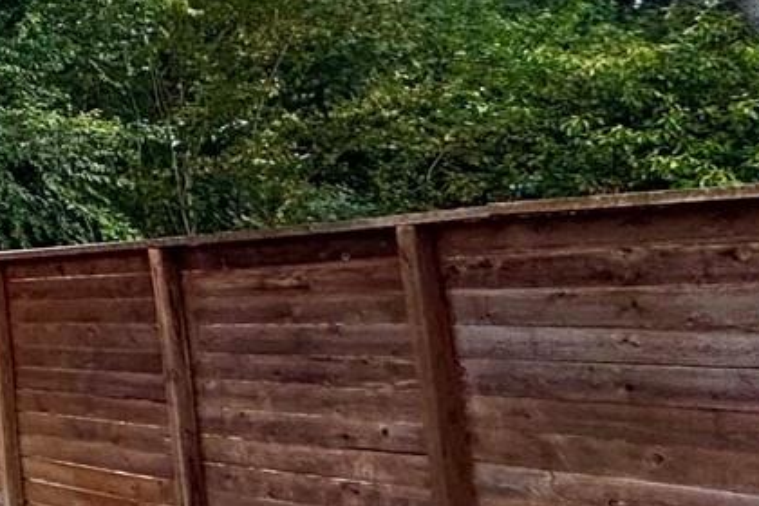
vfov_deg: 19.0
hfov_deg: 15.8
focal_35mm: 71
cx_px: -1008
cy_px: 108
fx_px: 1497
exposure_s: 1/840
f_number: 2.2
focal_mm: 2.22
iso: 40
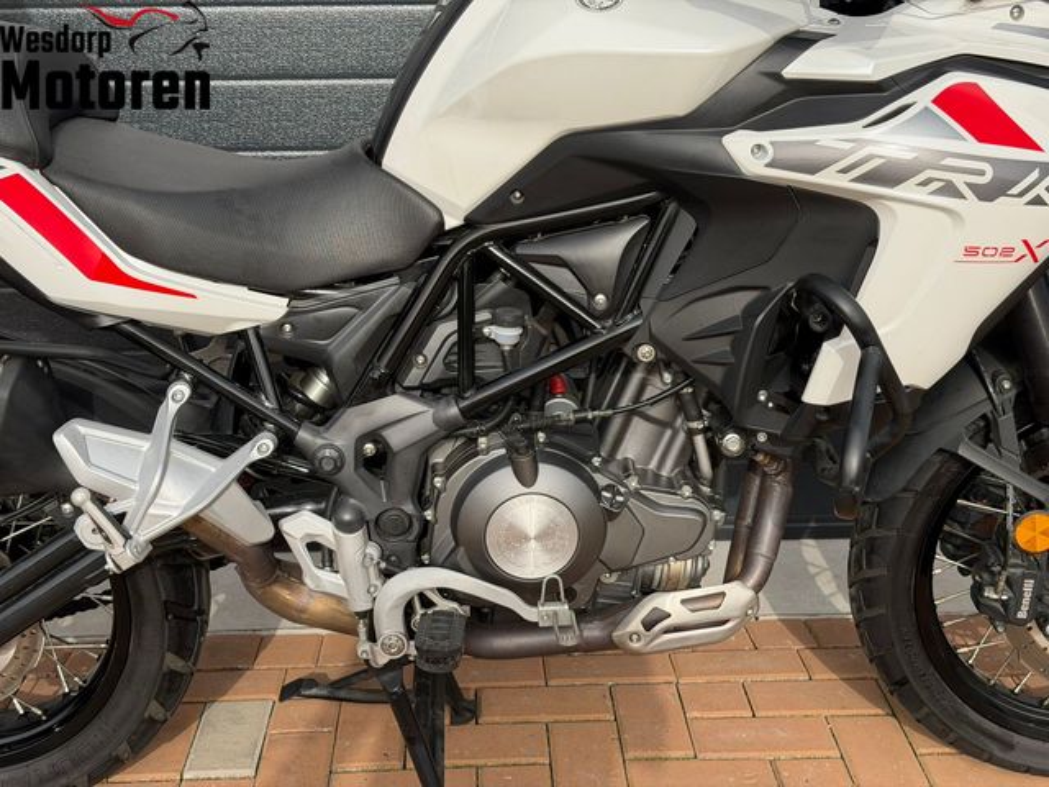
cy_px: 394
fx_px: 1455
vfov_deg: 30.3
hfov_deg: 39.7
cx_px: 524
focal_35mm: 48
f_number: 1.78
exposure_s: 1/2667
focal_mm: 6.76
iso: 80
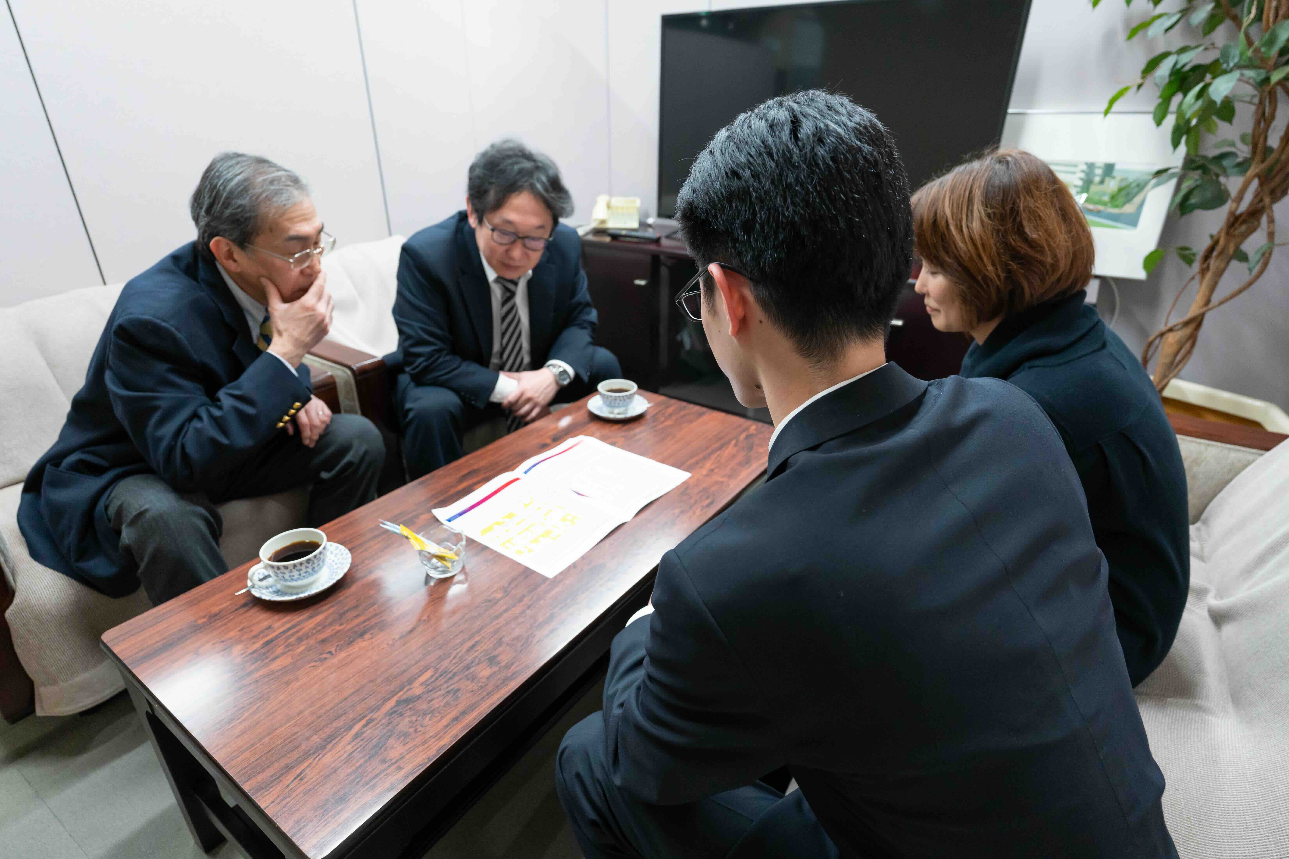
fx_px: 680
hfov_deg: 86.9
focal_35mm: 19
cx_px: 644
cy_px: 430
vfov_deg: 64.6
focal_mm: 19
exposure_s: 1/160
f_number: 4
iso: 2000
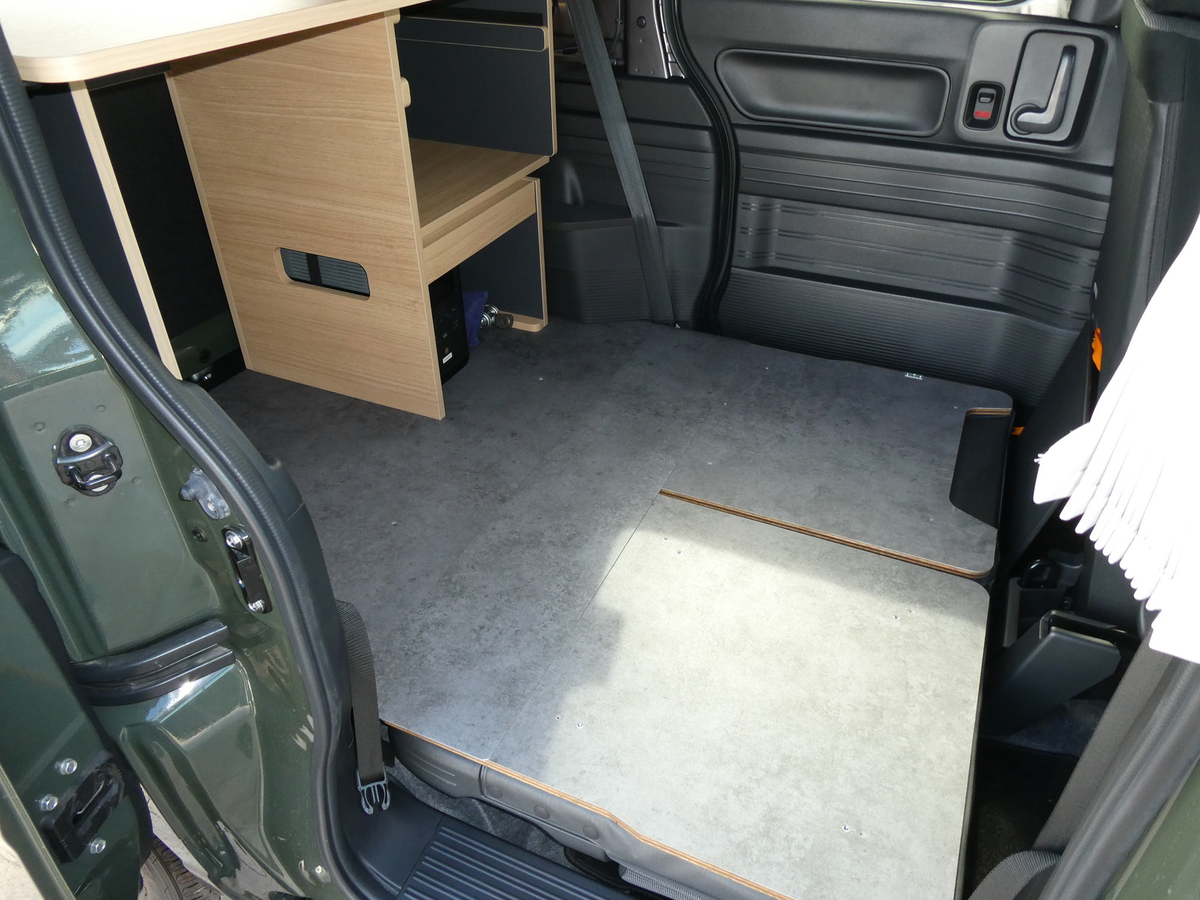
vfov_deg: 56.8
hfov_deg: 71.6
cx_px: 600
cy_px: 450
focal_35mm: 24
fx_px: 832
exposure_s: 1/60
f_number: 3.3
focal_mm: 4.3
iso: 200
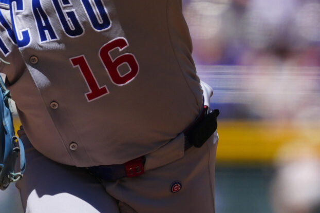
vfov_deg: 0.8
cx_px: 181
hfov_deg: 1.2
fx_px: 15346
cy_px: 131
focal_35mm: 1727
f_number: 4
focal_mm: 420
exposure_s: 1/4000
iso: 320
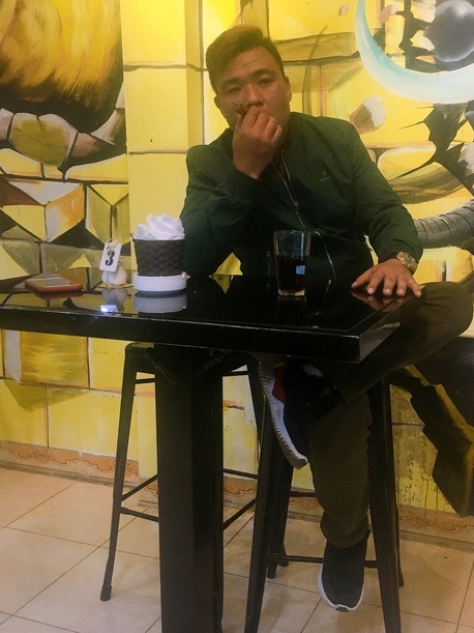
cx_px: 304
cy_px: 279
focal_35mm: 38
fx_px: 694
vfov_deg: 48.9
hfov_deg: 37.4
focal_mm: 4.15
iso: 125
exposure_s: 1/33
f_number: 2.2
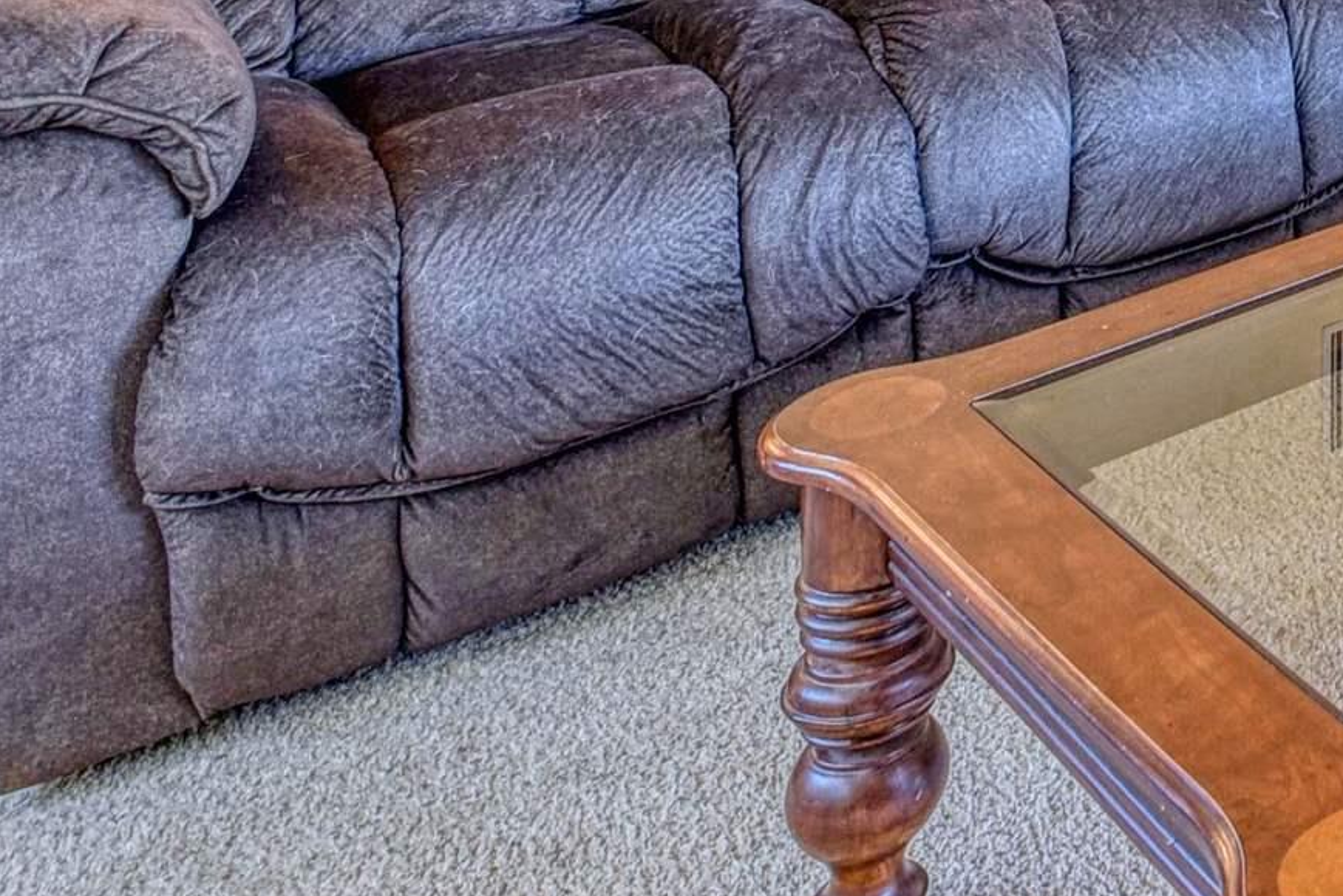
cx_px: 2040
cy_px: -670
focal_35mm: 53
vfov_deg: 19.7
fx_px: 1978
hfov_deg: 26.5
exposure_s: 1/15
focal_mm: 15
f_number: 11
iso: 400
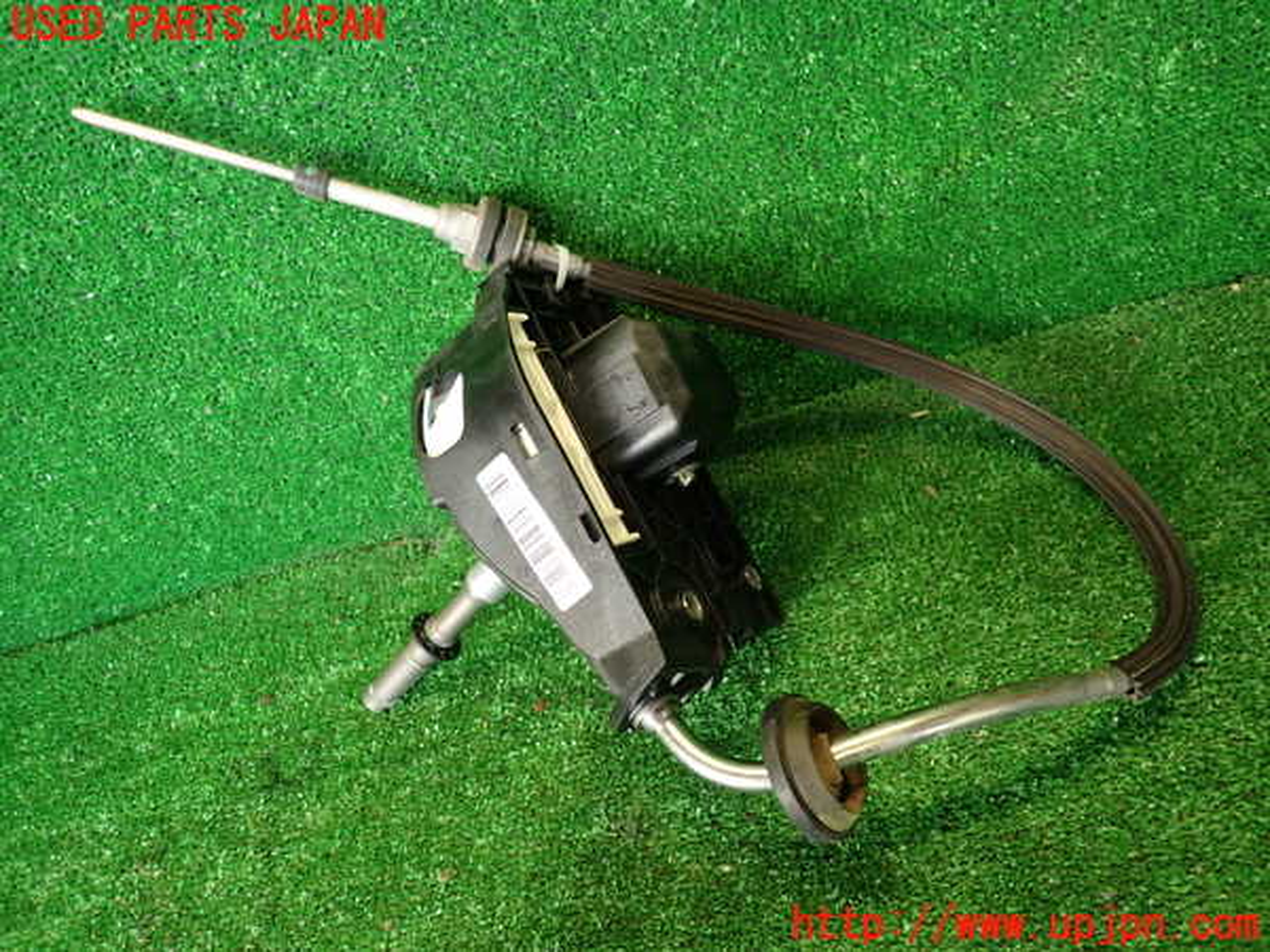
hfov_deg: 69.4
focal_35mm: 25
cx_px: 635
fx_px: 917
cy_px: 476
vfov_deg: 54.9
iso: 200
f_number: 2
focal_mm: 4.5
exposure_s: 1/40
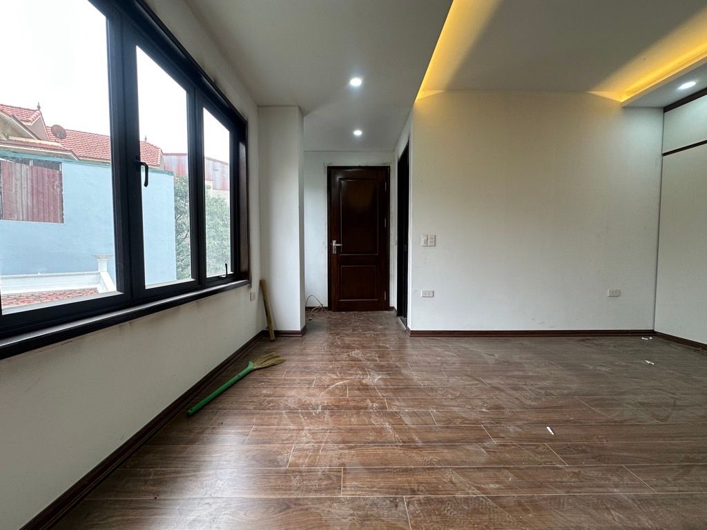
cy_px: 265
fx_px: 286
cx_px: 354
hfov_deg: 102.1
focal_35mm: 14
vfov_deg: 85.7
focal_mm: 2.22
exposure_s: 1/100
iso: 80
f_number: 2.2
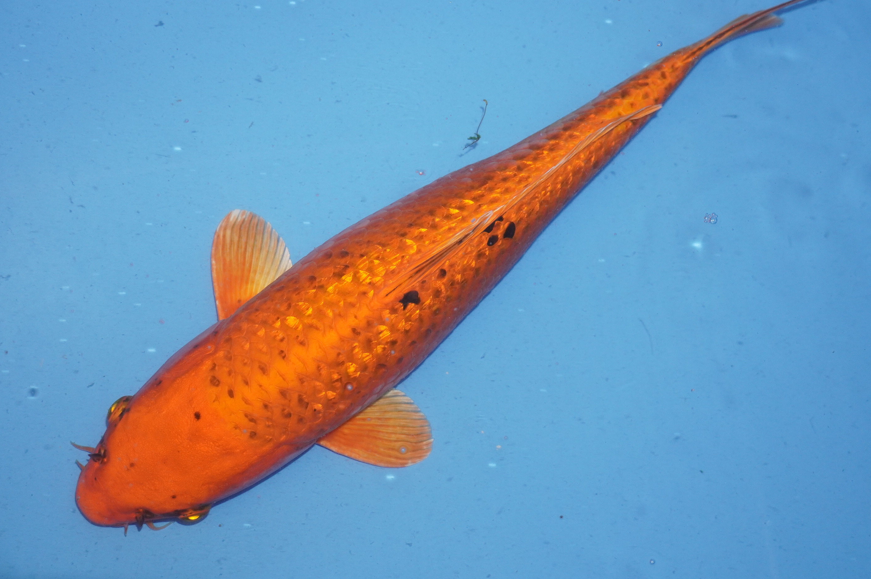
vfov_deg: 22.2
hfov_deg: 32.9
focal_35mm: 61
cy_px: 277
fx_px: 1475
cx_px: 455
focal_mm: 38
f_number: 4.5
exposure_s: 1/160
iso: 1250
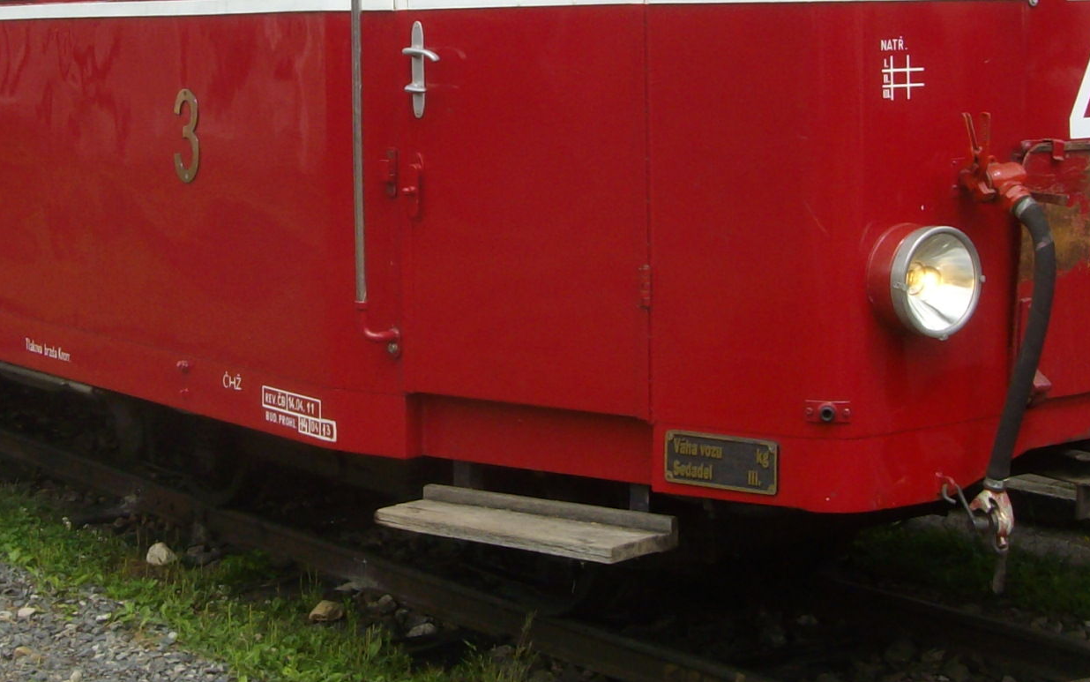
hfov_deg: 25.8
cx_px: 450
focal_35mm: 80
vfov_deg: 16.0
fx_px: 2377
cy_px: 18
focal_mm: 6
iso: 80
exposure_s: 1/250
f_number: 4.8
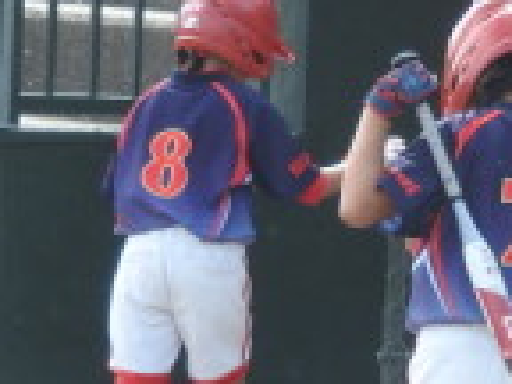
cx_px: 839
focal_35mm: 561
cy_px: 505
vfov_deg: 2.6
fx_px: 8298
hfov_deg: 3.5
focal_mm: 24.2
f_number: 5
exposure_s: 1/125
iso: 100
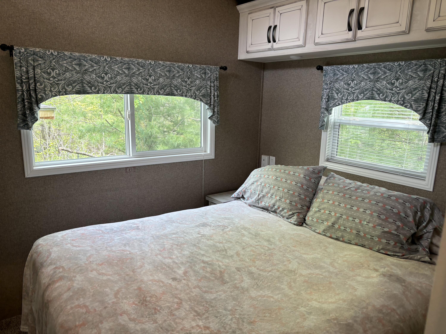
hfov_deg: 67.3
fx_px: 335
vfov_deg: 53.1
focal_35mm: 26
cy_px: 167
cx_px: 223
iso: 80
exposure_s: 1/120
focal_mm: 5.96
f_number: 1.6
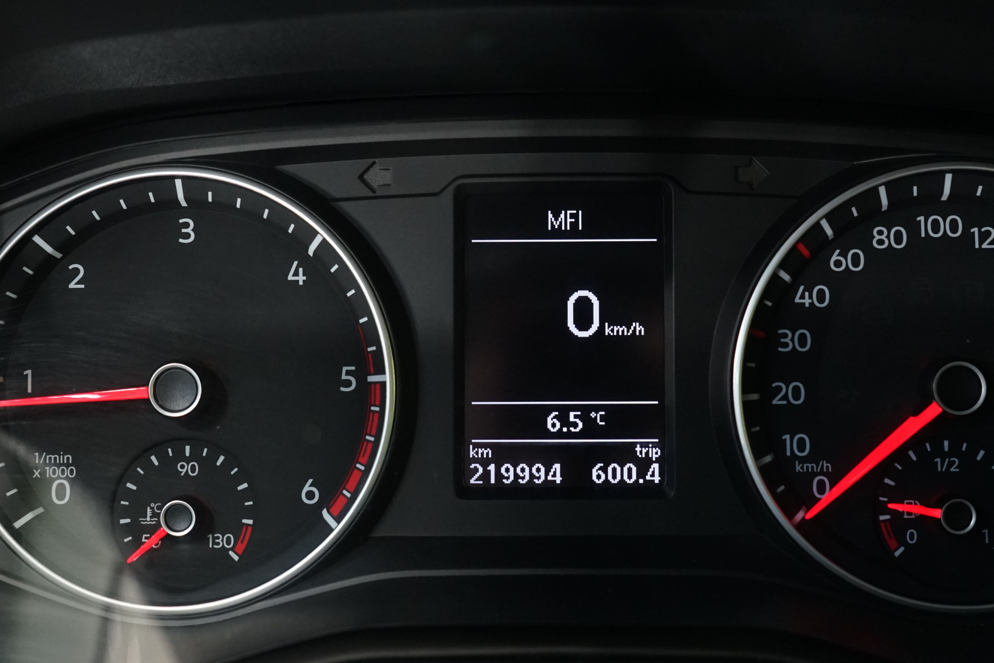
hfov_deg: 46.3
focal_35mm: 42
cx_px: 555
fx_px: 1160
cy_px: 316
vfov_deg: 31.9
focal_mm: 29
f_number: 5.6
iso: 2500
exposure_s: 1/25
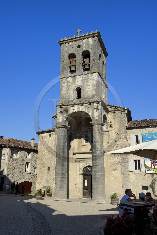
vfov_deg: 60.3
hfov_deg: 42.3
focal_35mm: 31
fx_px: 203
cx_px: 78
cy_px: 118
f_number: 16
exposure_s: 1/250
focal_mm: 31
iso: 200
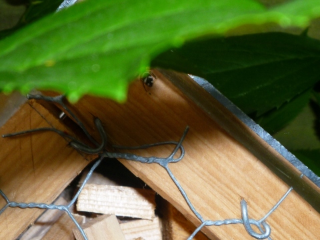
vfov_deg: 18.9
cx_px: 160
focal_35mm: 78
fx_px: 721
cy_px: 120
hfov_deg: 25.0
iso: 100
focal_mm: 8.8
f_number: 4.9
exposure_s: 1/40
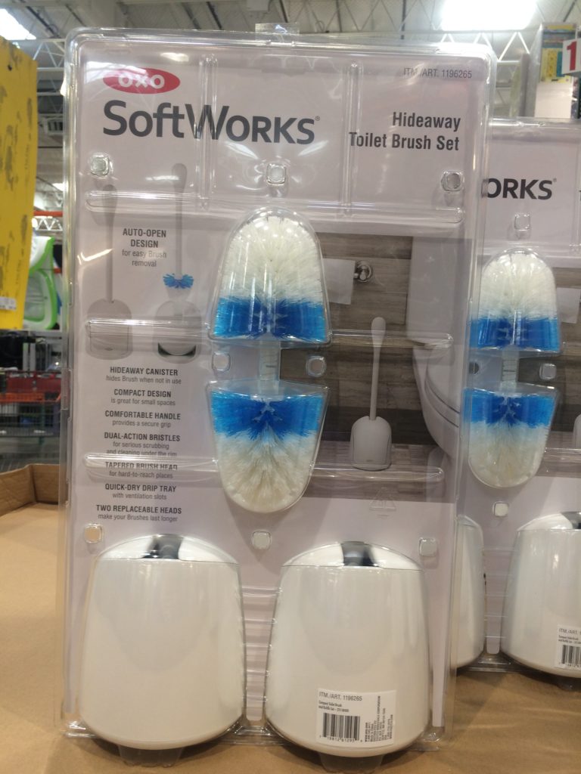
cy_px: 387
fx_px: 649
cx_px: 290
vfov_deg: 61.7
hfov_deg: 48.2
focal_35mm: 29
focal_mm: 4.15
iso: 50
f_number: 2.2
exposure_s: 1/30
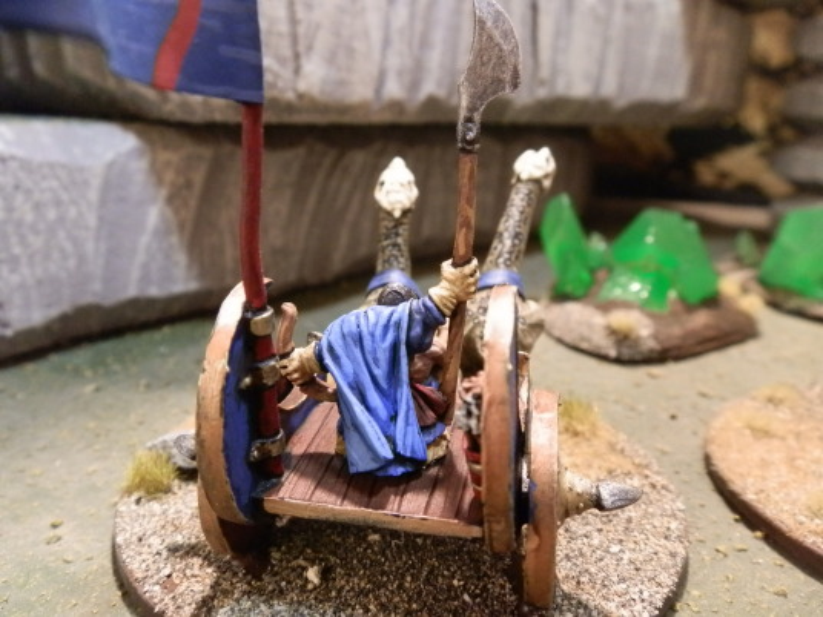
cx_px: 412
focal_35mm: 28
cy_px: 308
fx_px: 666
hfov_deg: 63.4
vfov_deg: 49.7
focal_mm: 5
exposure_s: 1/50
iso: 400
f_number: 3.1
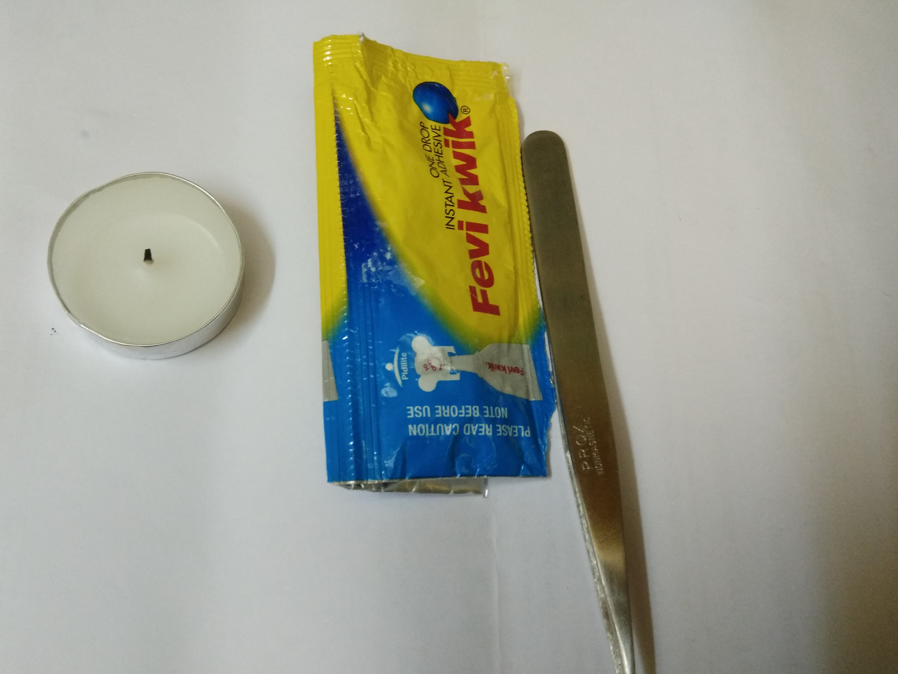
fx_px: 623
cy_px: 383
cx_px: 385
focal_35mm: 24
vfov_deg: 56.6
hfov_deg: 71.2
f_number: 2
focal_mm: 3.57
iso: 400
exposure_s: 1/25
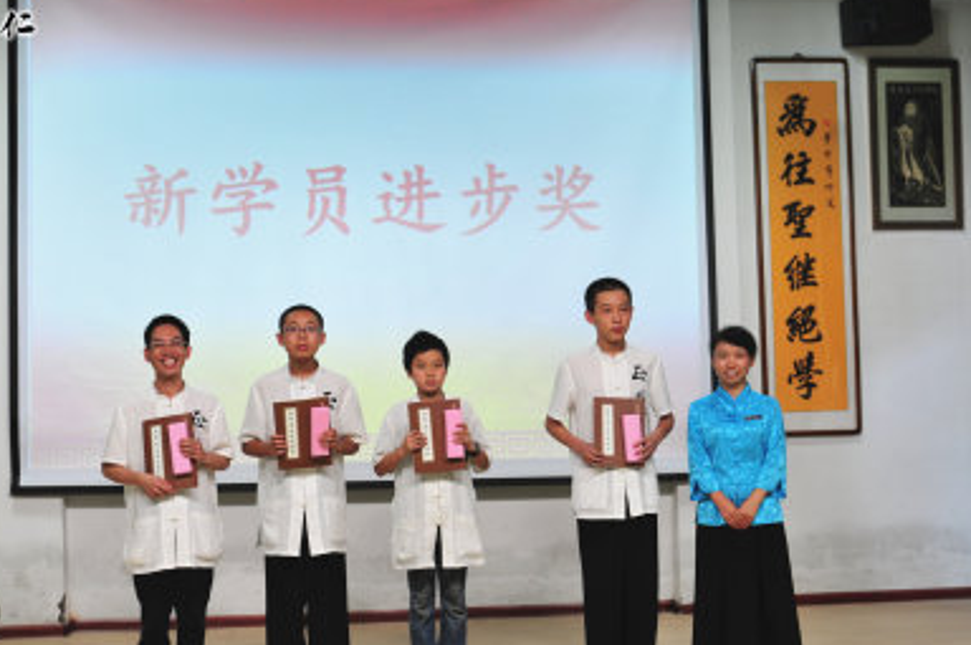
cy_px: 373
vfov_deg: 26.1
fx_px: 1391
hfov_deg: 38.3
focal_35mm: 52
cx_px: 379
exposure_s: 1/40
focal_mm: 27
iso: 200
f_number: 3.2
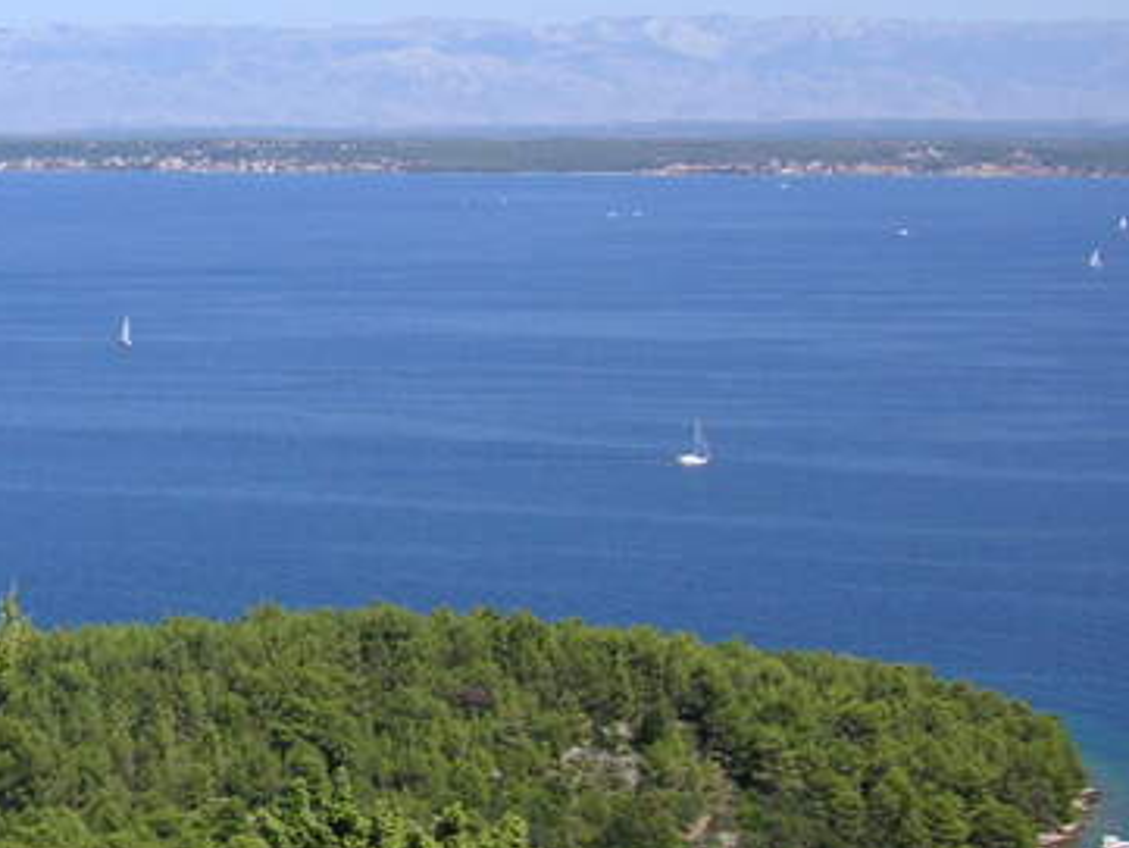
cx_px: -19
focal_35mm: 82
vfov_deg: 17.9
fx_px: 2675
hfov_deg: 22.8
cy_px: 203
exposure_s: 1/180
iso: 50
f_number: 6.7
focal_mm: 6.1
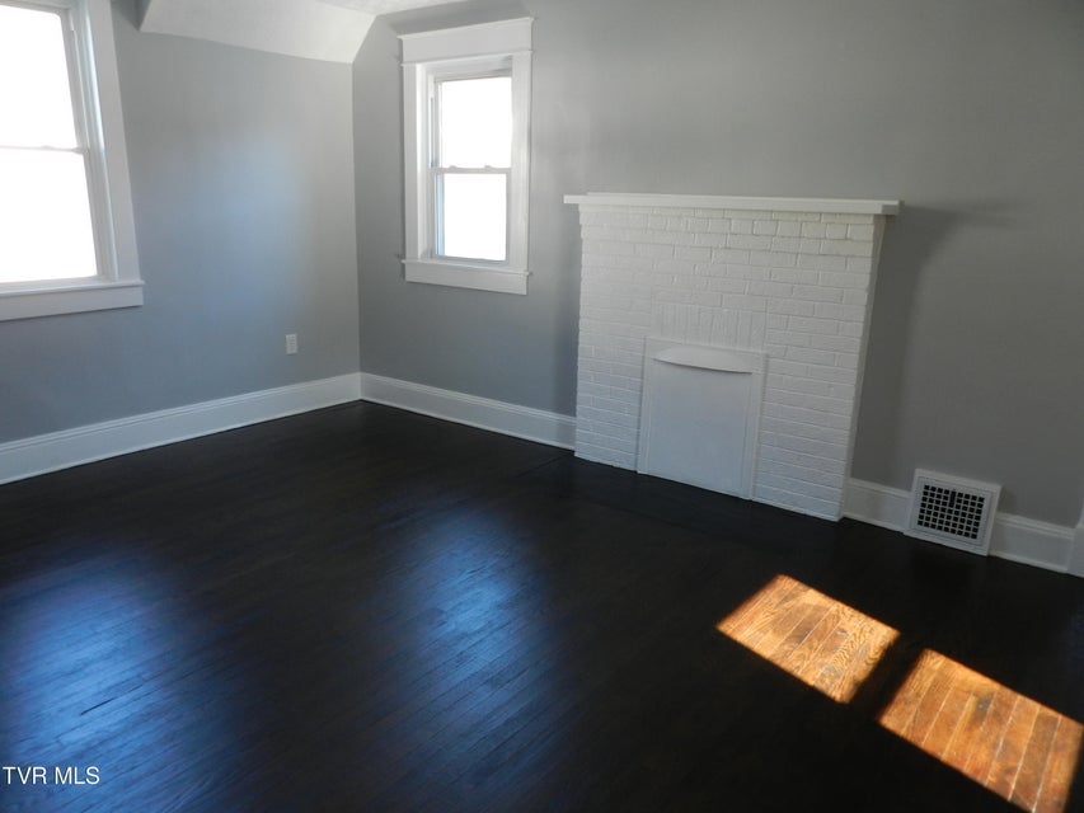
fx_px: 783
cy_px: 406
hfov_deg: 69.4
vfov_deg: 54.9
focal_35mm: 25
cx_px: 542
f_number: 3.5
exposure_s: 1/40
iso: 160
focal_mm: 4.5
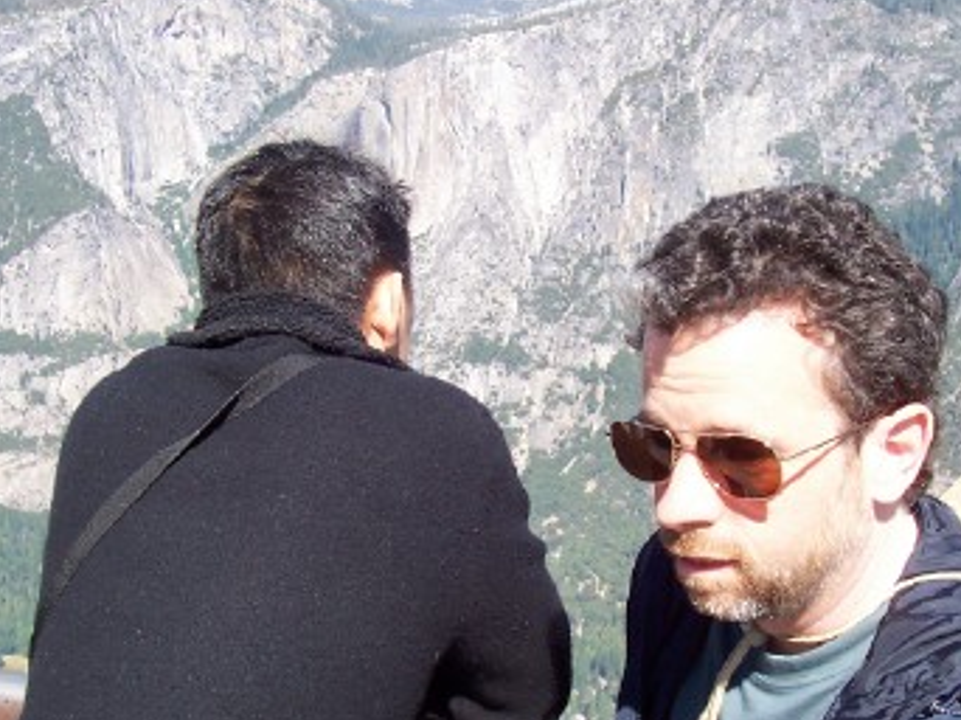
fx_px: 1526
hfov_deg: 34.9
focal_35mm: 55
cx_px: 523
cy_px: 418
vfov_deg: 26.5
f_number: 5.6
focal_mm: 5.6
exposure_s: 1/250
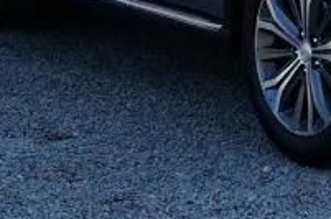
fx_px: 2137
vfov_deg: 5.8
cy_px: -104
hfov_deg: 8.8
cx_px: 377
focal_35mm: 233
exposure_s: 1/250
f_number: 5.6
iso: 320
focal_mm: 48.4
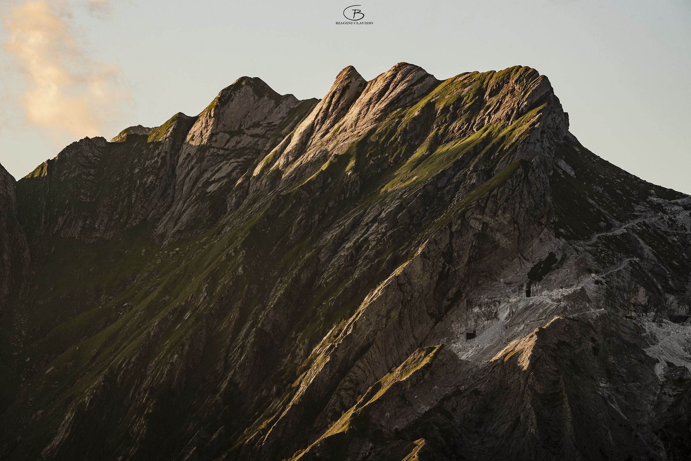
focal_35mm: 300
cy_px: 230
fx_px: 5760
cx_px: 346
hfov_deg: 6.9
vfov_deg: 4.6
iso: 100
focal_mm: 300
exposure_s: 1/60
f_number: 11
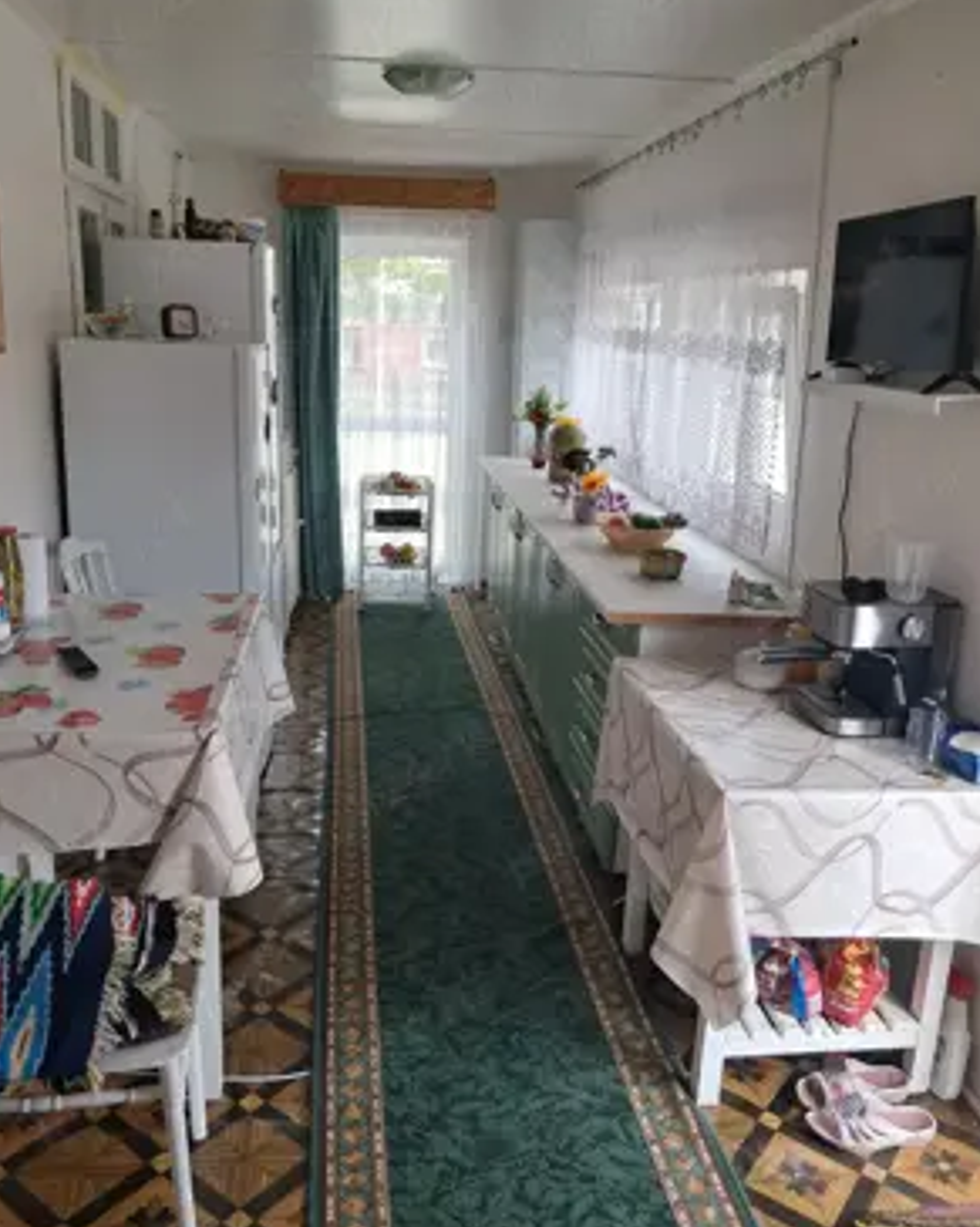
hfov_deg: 50.0
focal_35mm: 29
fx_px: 1052
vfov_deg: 60.5
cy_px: 600
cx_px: 495
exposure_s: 1/60
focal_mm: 4
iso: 50
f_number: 1.8
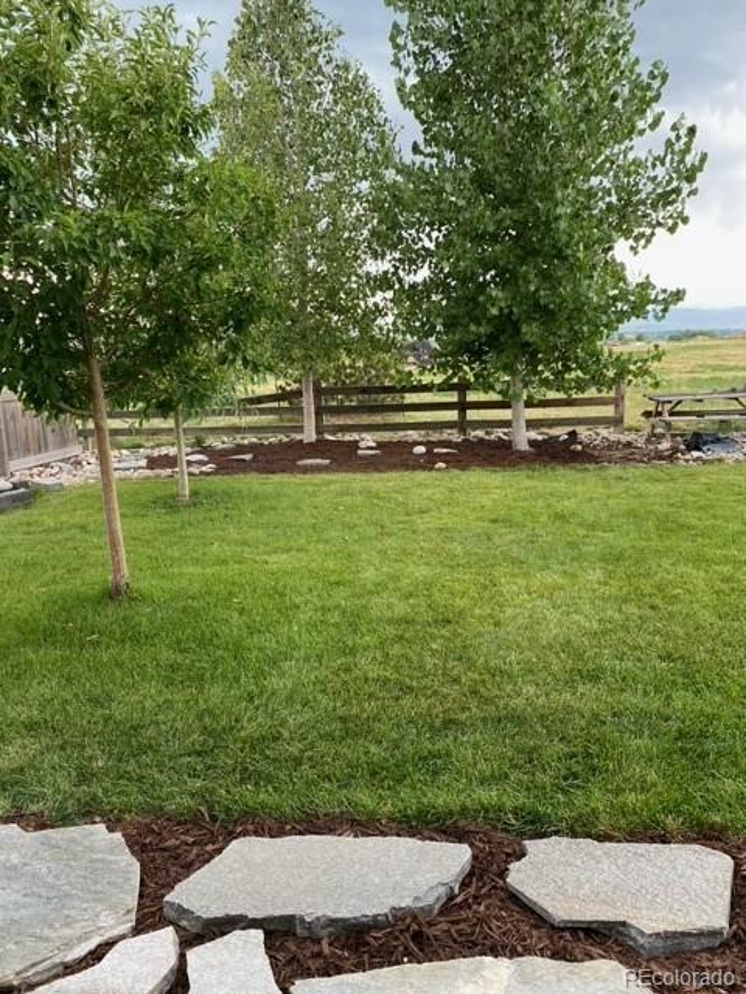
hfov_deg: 53.1
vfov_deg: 67.3
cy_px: 497
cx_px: 373
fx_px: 747
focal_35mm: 26
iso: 80
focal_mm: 4.25
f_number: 1.8
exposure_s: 1/122
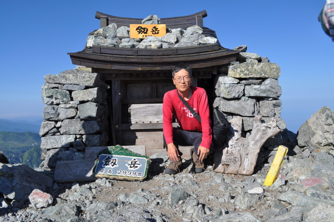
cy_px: 111
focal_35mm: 33
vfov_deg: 39.9
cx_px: 167
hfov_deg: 57.3
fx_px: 306
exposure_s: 1/400
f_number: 10
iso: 200
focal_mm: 22
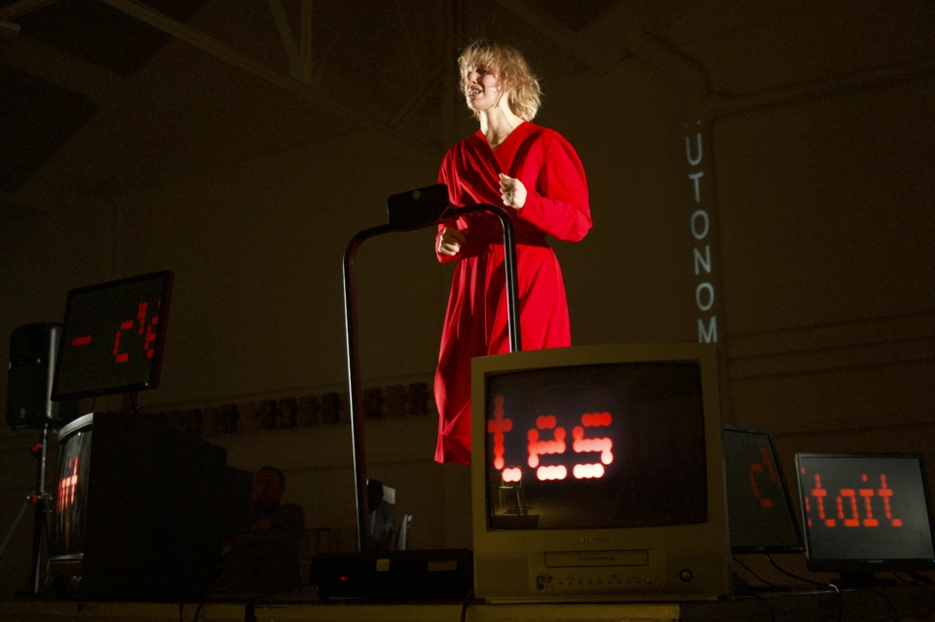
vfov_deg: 29.8
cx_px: 468
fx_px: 1168
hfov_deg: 43.6
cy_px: 311
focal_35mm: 45
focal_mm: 45
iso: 6400
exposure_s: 1/400
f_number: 4.2
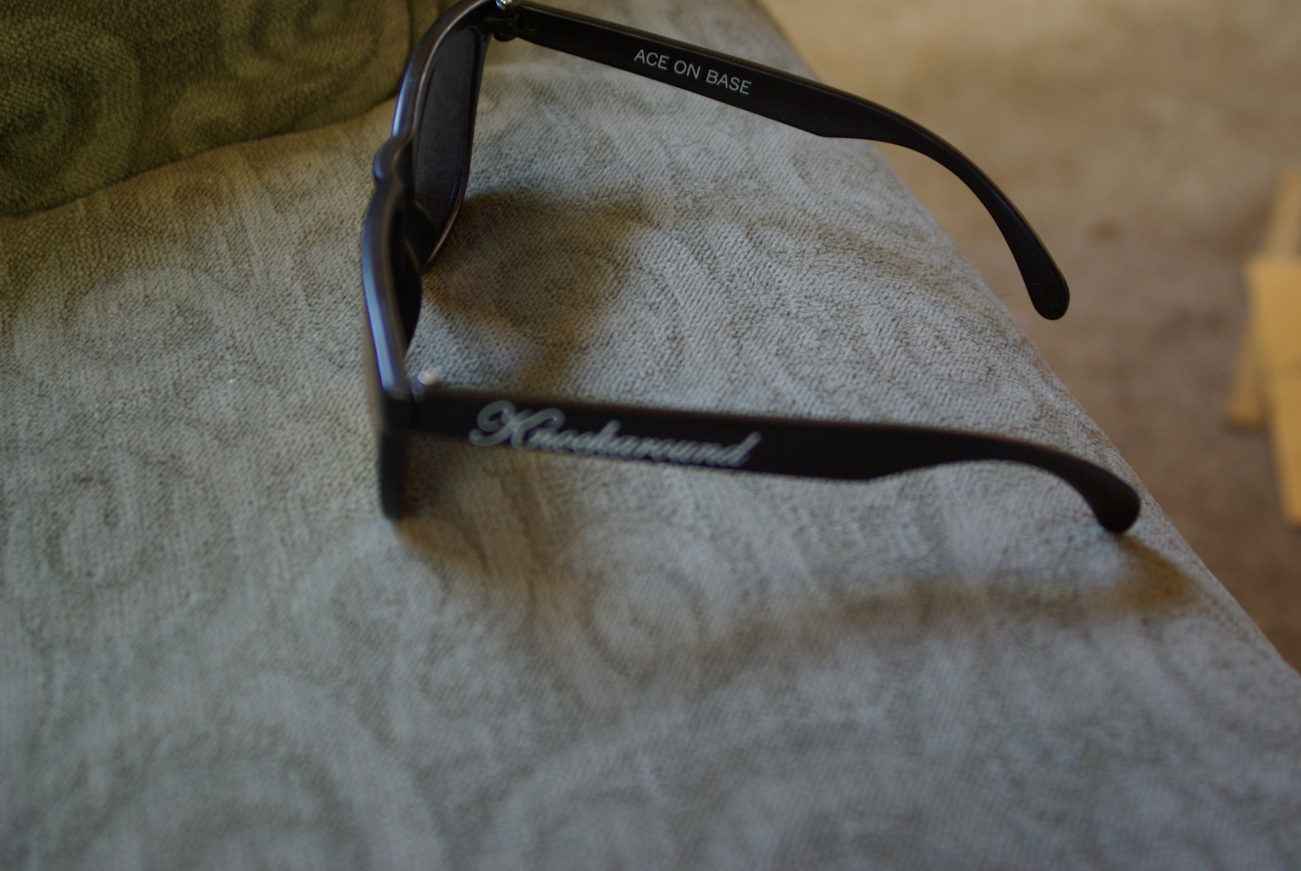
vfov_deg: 22.7
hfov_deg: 33.4
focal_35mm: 60
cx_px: 650
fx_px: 2171
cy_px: 436
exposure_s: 1/8
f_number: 4
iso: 400
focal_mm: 40
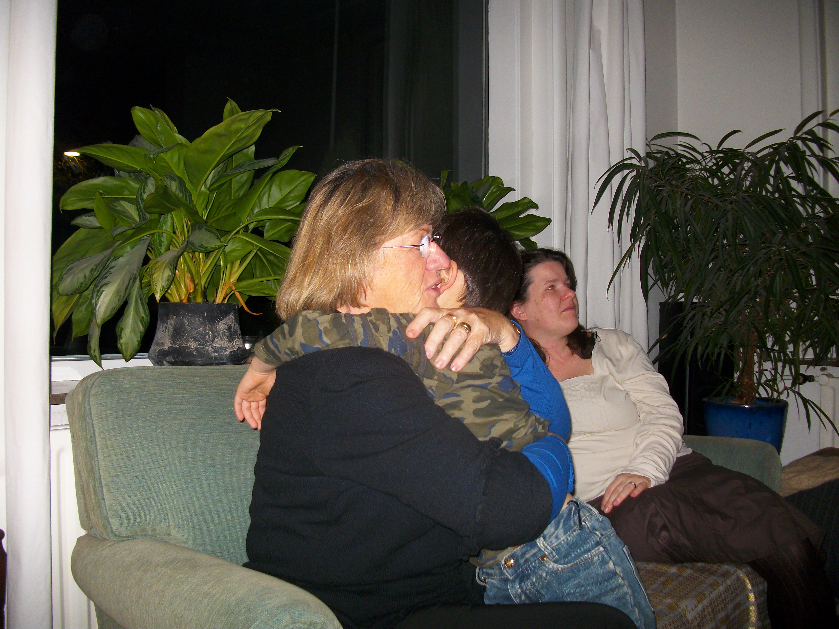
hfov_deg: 54.0
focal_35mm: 34
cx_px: 420
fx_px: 824
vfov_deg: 41.8
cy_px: 314
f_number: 2.9
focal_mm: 5.7
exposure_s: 1/40
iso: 128
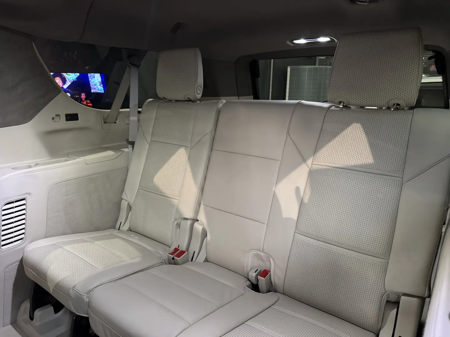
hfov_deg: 71.6
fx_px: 312
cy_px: 168
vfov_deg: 56.8
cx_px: 225
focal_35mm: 24
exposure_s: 1/35
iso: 1000
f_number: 1.78
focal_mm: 6.76
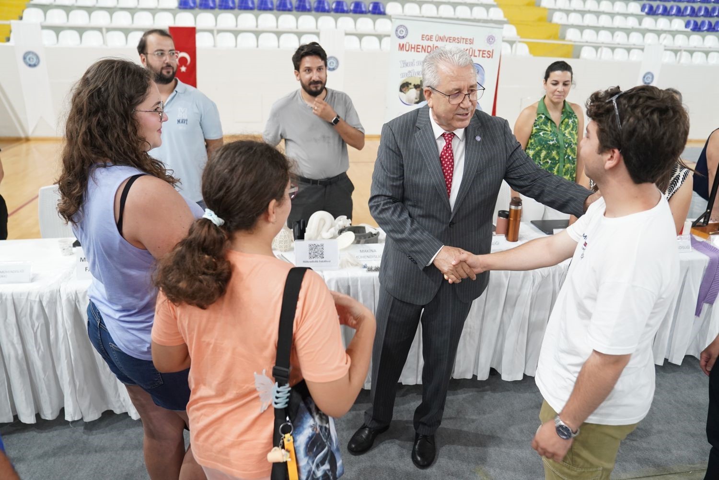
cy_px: 240
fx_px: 499
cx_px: 360
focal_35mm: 25
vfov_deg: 51.3
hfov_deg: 71.5
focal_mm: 25
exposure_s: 1/100
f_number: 3.2
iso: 2000
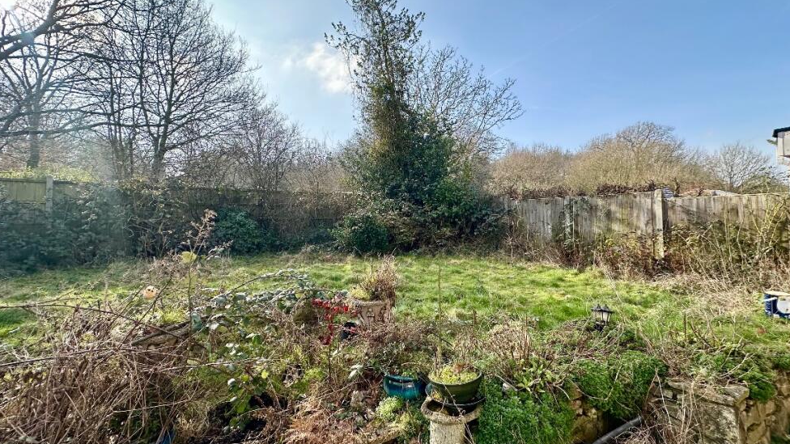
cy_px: 204
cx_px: 409
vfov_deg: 67.0
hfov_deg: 99.3
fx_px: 335
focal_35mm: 16
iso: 50
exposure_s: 1/903
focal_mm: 2.22
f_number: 2.2
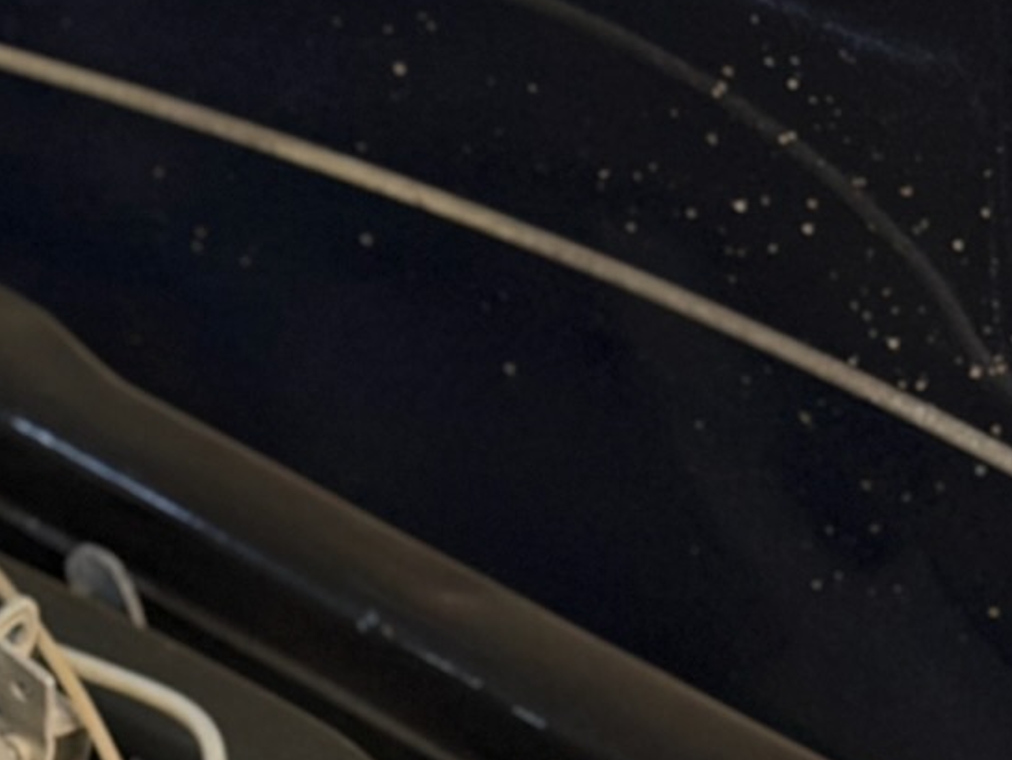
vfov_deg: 8.0
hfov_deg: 10.4
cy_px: 1400
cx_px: -790
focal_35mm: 180
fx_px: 5265
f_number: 1.78
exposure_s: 1/50
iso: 250
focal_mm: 6.76
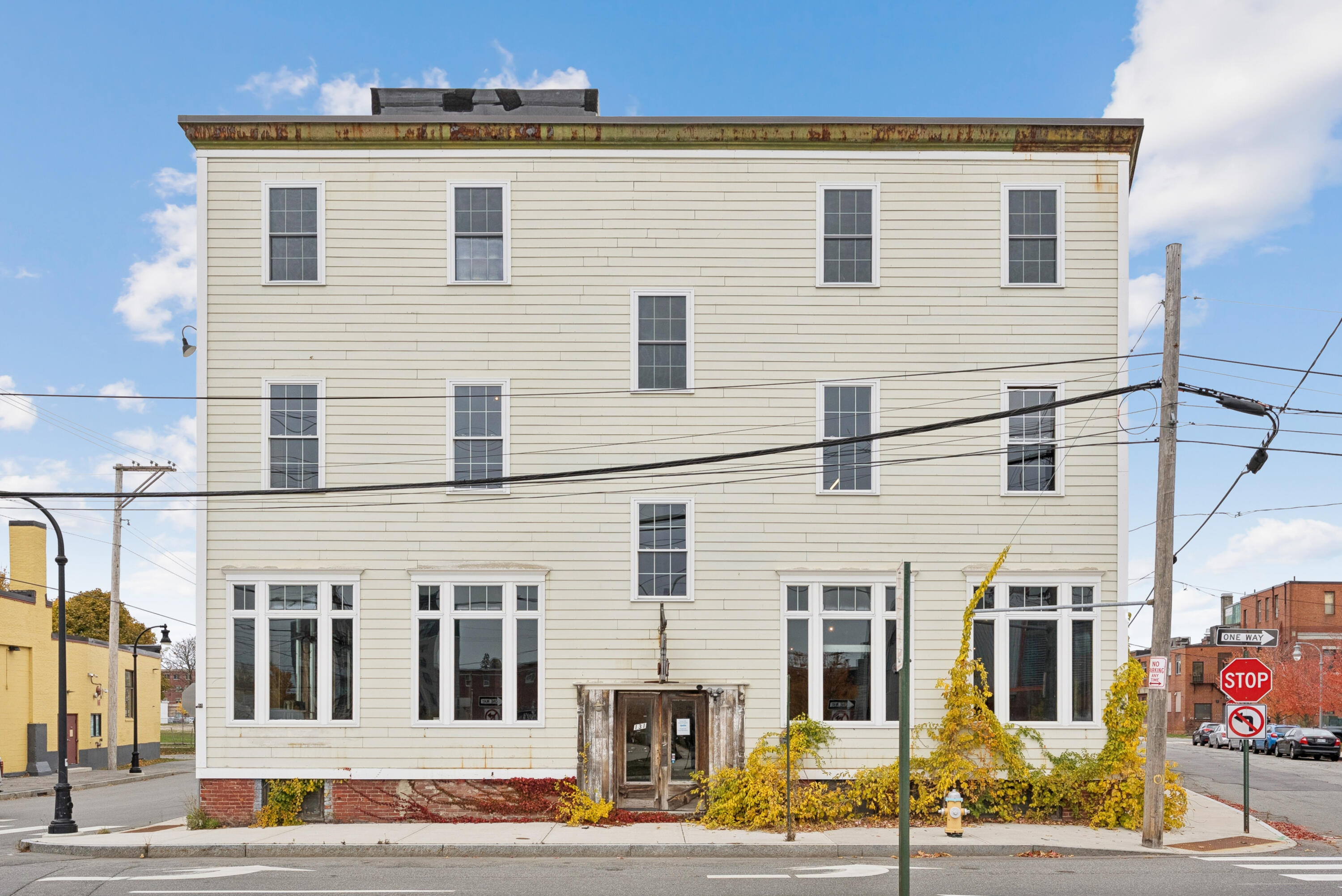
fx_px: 1026
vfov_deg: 47.2
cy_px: 448
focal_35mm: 28
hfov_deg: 66.4
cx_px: 671
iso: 250
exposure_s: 1/500
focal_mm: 27.5
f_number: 7.1
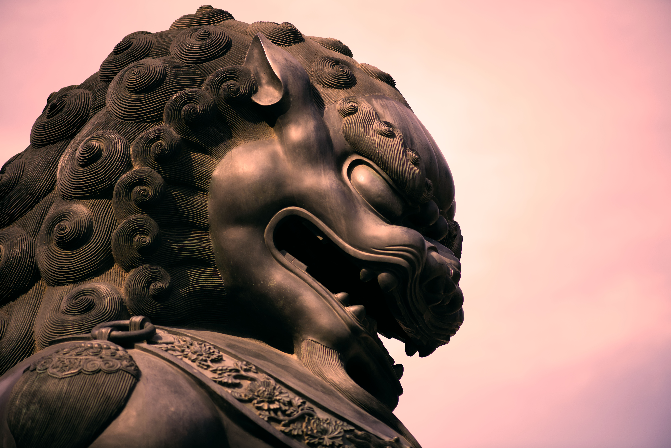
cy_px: 224
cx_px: 336
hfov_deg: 19.5
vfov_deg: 13.0
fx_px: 1957
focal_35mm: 105
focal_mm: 105
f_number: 2.8
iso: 110
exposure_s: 1/1250
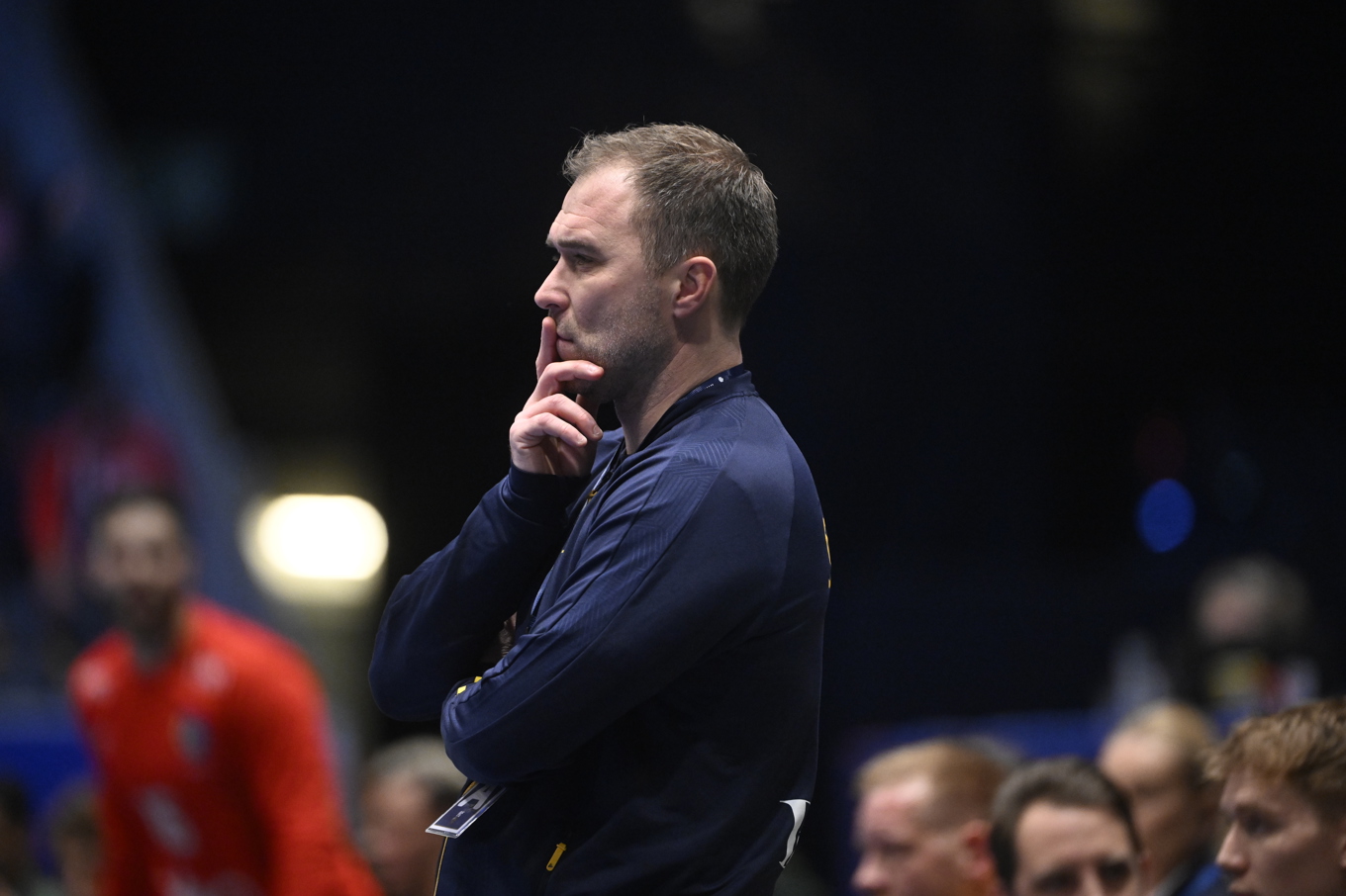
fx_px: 14203
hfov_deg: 5.4
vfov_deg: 3.6
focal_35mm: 380
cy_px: 448
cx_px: 673
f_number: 4
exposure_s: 1/320
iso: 5000
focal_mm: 380
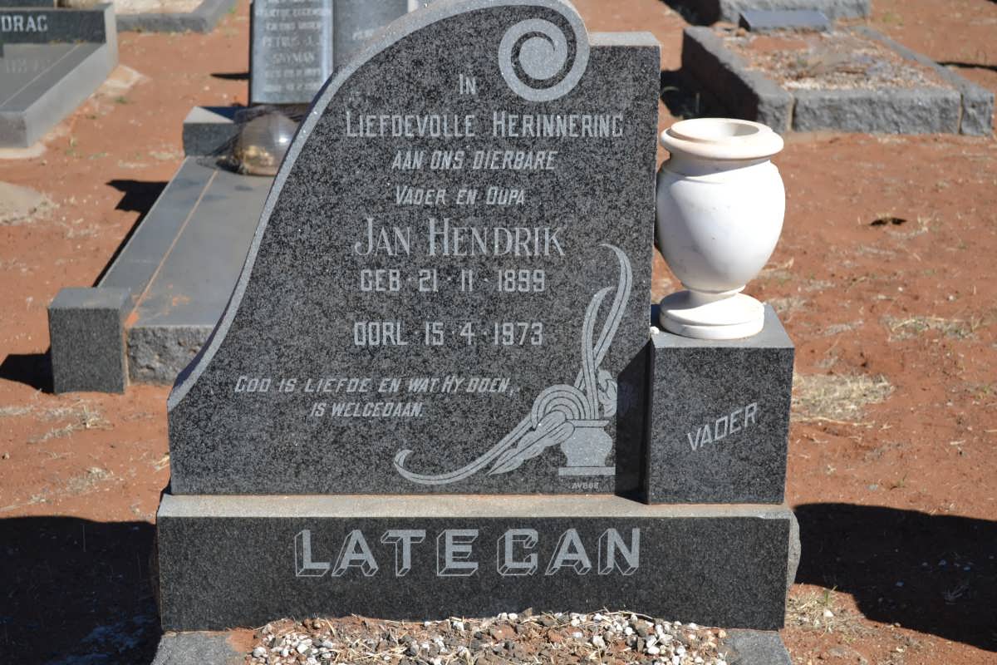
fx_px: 1662
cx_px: 498
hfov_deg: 33.4
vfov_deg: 22.6
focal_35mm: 60
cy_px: 332
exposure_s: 1/125
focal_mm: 40
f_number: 5.6
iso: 100
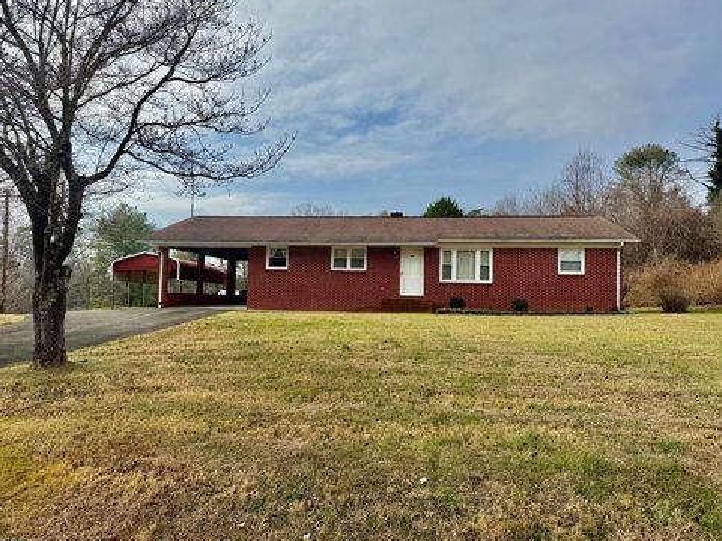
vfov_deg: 54.9
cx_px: 349
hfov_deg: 69.4
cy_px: 267
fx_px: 521
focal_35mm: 25
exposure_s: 1/5714
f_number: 1.78
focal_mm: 6.76
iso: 80
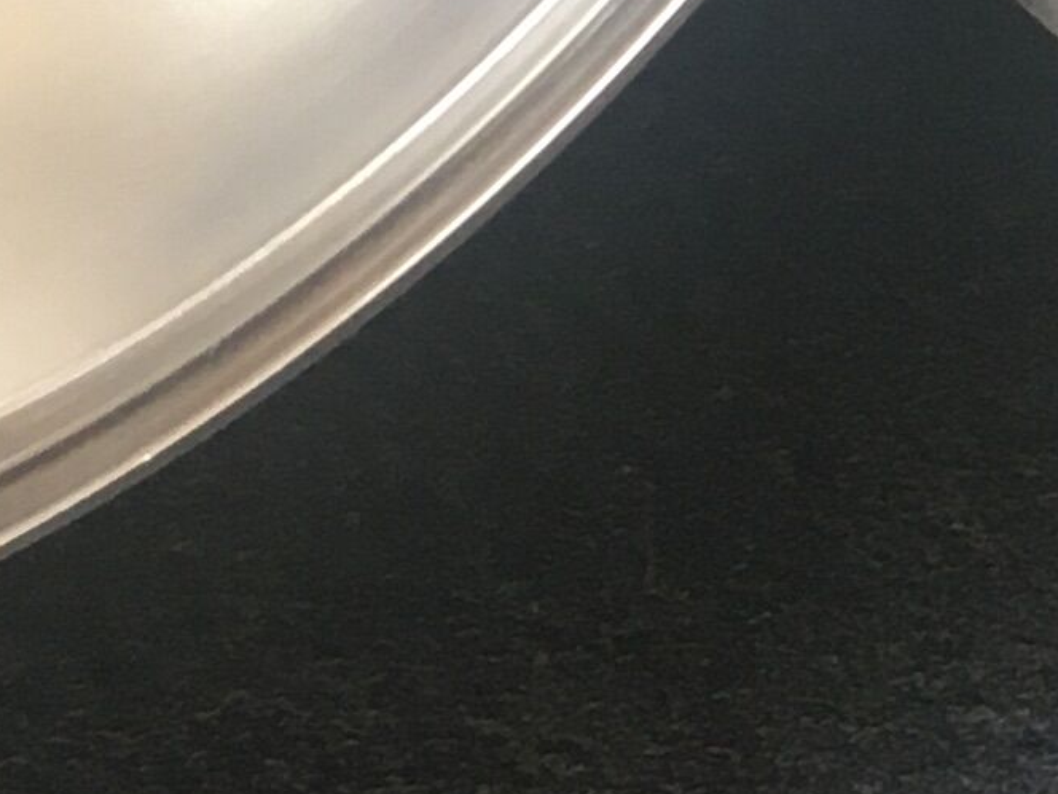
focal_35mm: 176
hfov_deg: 10.9
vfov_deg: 8.4
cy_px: -64
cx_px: 1444
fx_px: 5379
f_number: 2.2
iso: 40
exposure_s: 1/33
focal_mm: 4.15
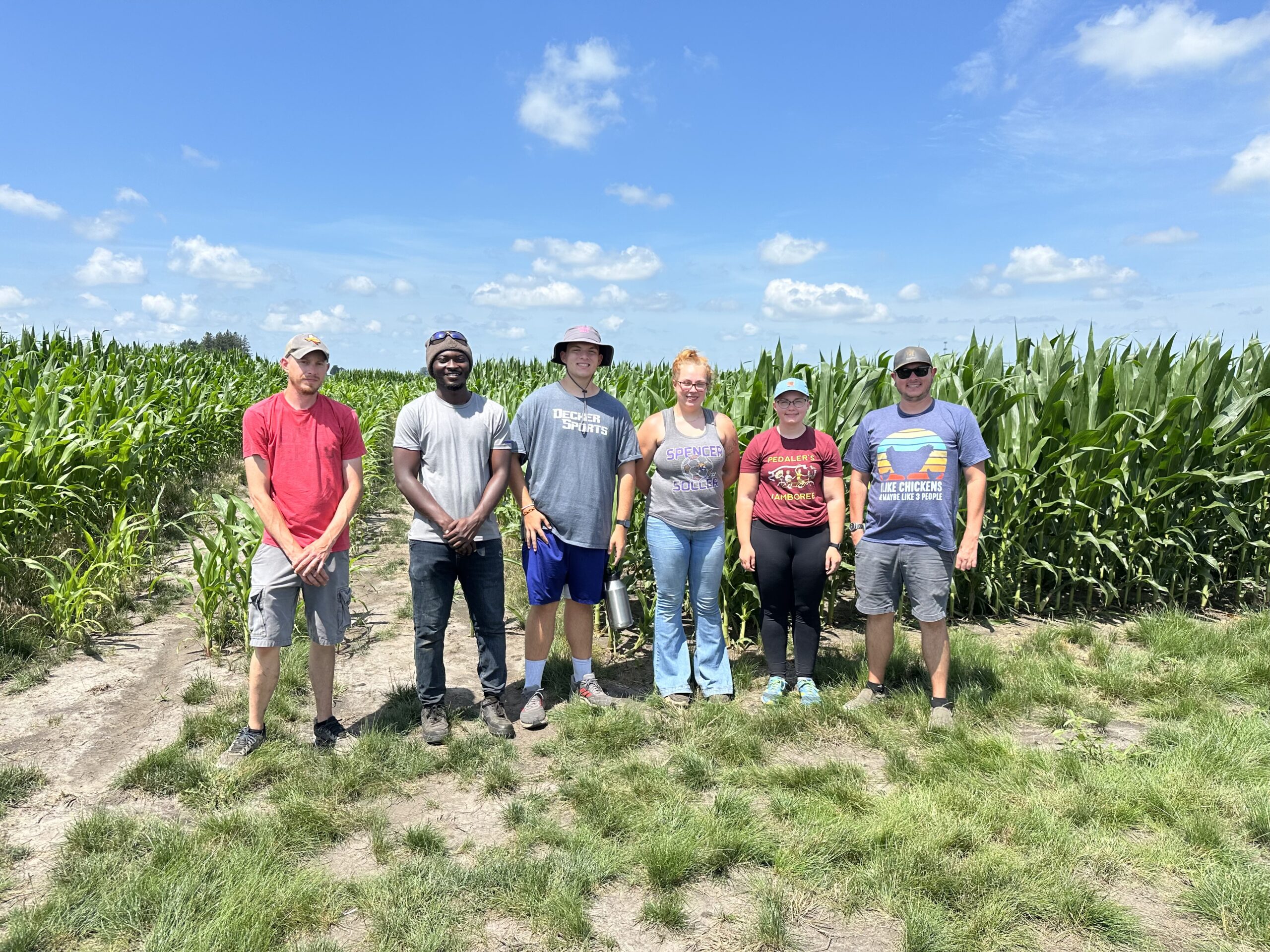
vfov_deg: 56.8
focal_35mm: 24
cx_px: 635
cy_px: 476
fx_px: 881
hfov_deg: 71.6
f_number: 1.78
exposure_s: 1/3717
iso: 80
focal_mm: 6.86
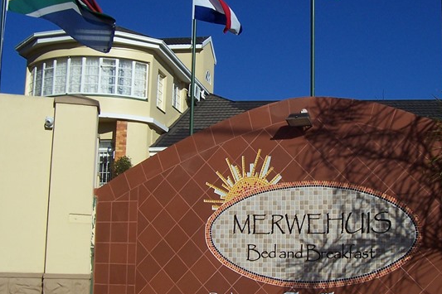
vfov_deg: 26.5
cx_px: 302
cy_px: 149
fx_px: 626
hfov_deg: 38.4
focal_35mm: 51
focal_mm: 5.6
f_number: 5.6
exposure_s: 1/1000
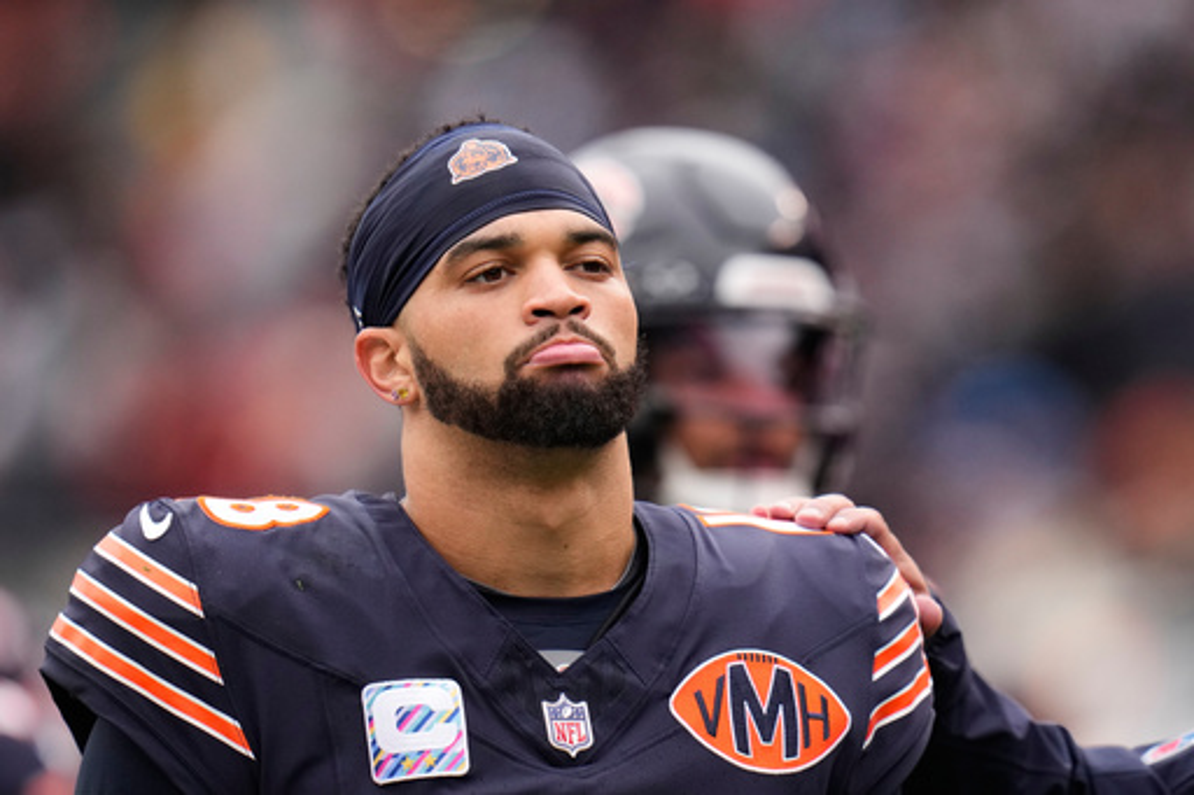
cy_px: 398
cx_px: 597
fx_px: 19892
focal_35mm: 600
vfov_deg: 2.3
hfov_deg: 3.4
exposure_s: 1/5000
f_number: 2.8
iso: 1600
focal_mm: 400
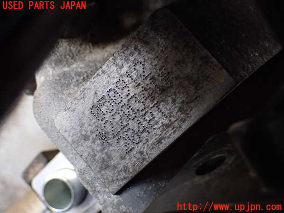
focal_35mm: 54
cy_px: 106
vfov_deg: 27.0
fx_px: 443
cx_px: 142
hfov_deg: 35.5
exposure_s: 1/125
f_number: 3.3
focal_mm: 9.65
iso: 800
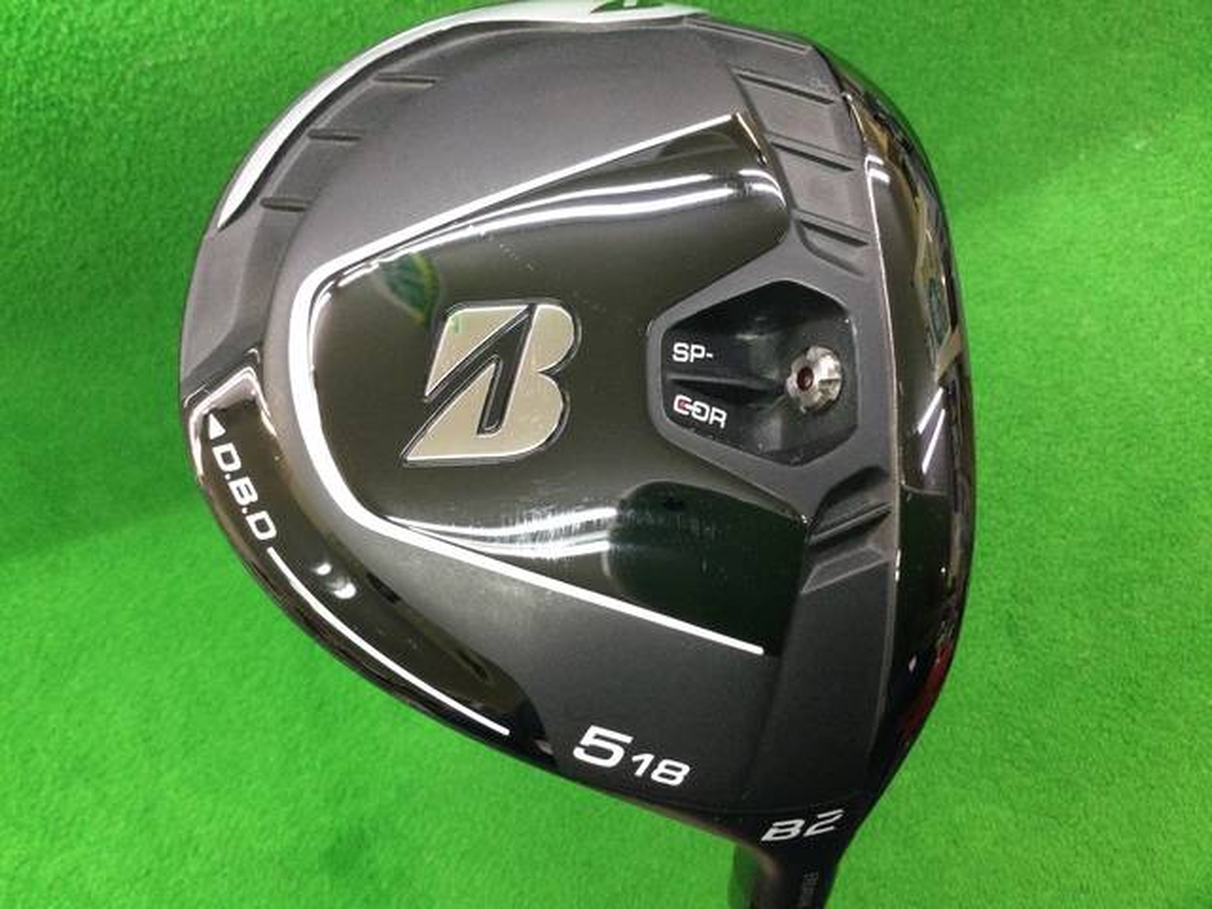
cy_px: 454
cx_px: 606
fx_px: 1085
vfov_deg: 45.4
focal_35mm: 31
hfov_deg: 58.4
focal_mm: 3.3
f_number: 2.4
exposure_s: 1/30
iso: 125
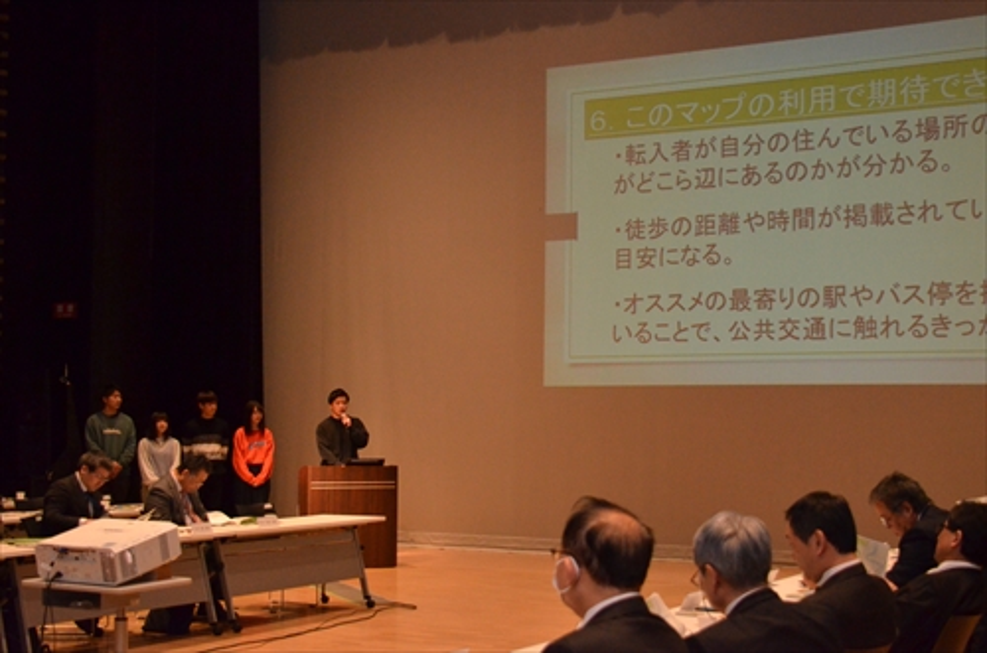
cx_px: 494
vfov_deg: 25.6
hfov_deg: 37.9
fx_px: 1436
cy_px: 326
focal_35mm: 52
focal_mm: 35
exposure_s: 1/250
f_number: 4.5
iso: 3200
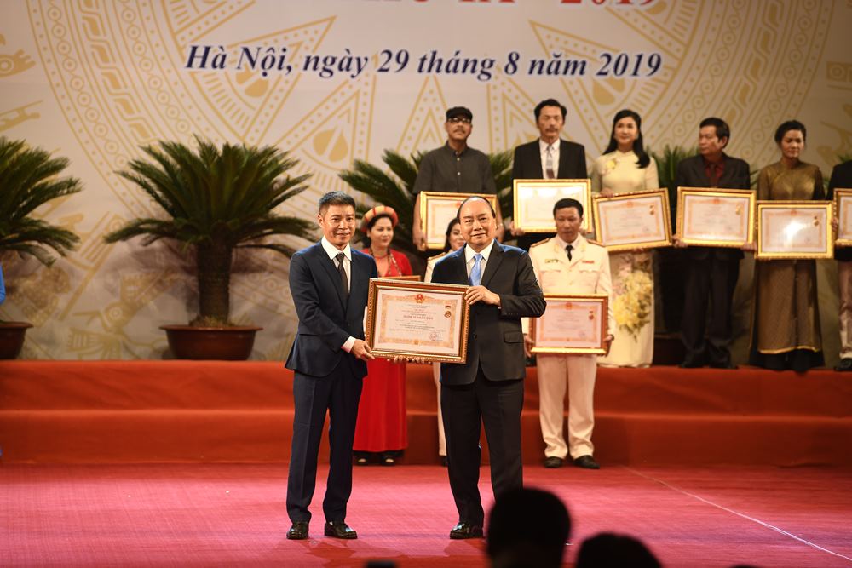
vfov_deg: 8.3
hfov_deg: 12.5
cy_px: 284
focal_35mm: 165
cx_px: 426
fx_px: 3905
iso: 800
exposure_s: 1/200
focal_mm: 165
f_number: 3.5
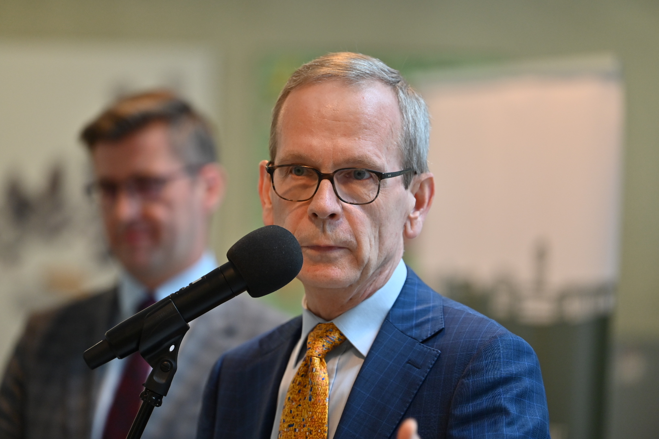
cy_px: 220
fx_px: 3295
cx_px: 330
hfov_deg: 11.4
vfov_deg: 7.6
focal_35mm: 180
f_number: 2.8
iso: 800
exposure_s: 1/250
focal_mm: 180
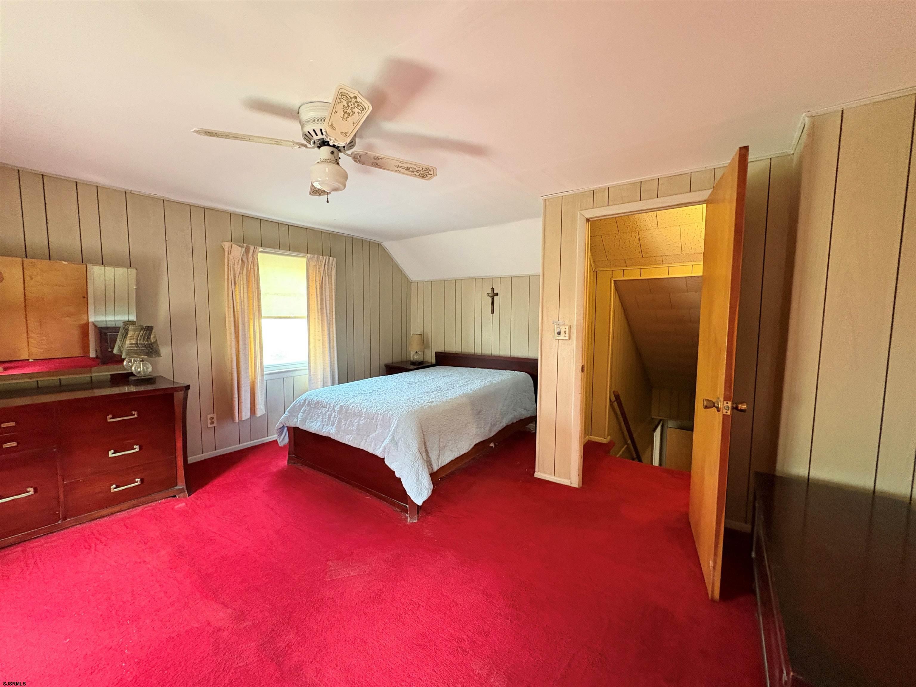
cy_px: 344
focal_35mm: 14
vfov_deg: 85.7
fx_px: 370
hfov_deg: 102.1
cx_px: 458
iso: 640
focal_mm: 2.22
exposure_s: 1/60
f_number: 2.2
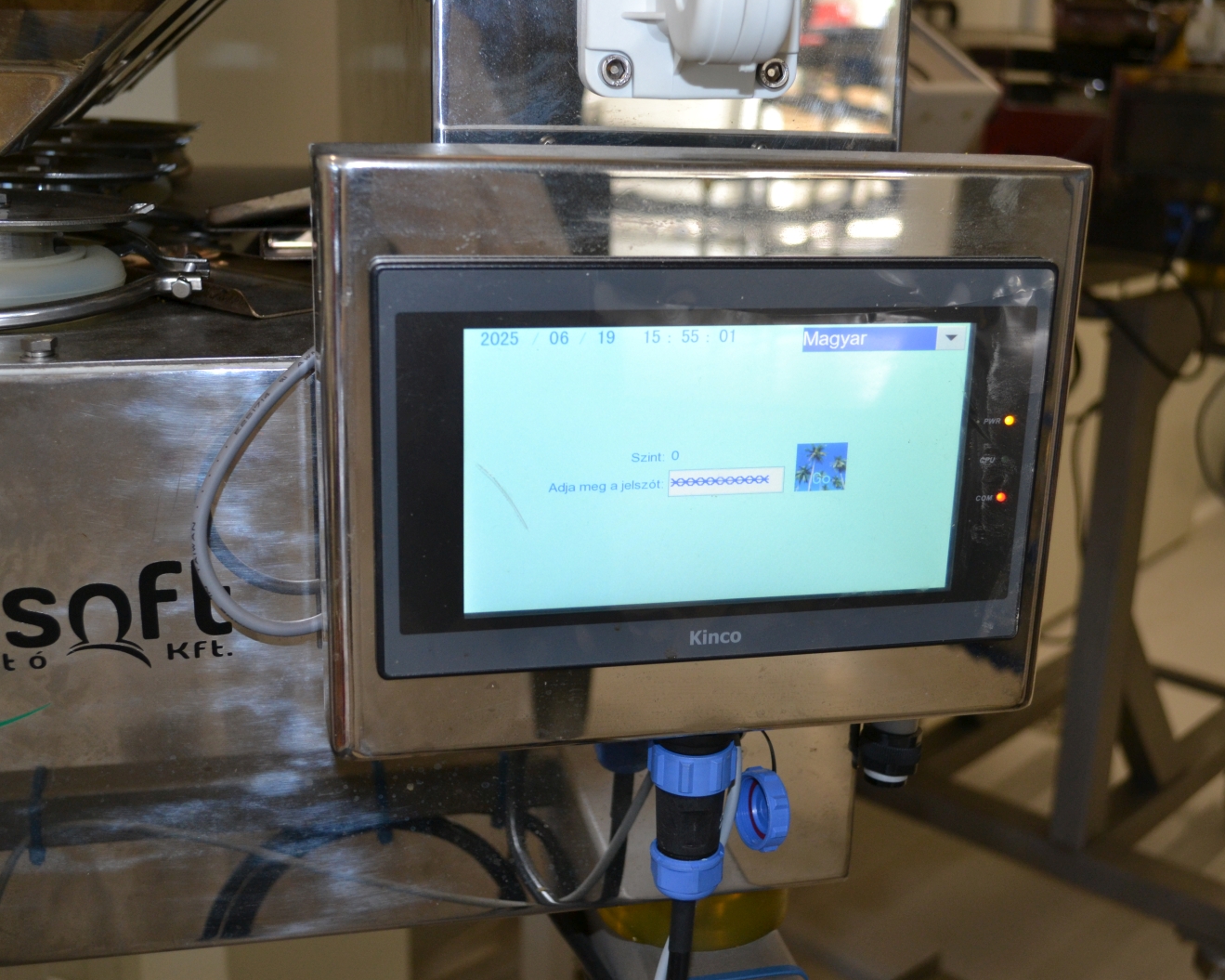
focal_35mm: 41
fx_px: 1486
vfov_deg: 36.5
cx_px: 661
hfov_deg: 44.8
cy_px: 495
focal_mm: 24
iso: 560
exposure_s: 1/60
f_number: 4
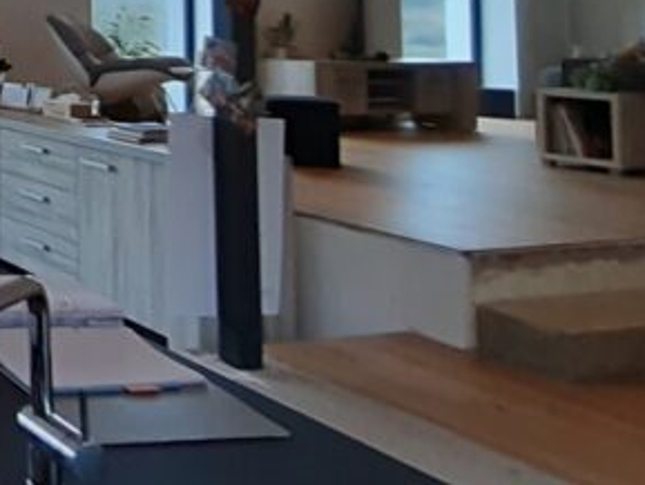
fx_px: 857
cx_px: -346
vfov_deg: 28.6
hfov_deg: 27.2
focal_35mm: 46
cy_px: -49
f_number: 2.2
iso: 64
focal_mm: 1.13
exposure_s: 1/100
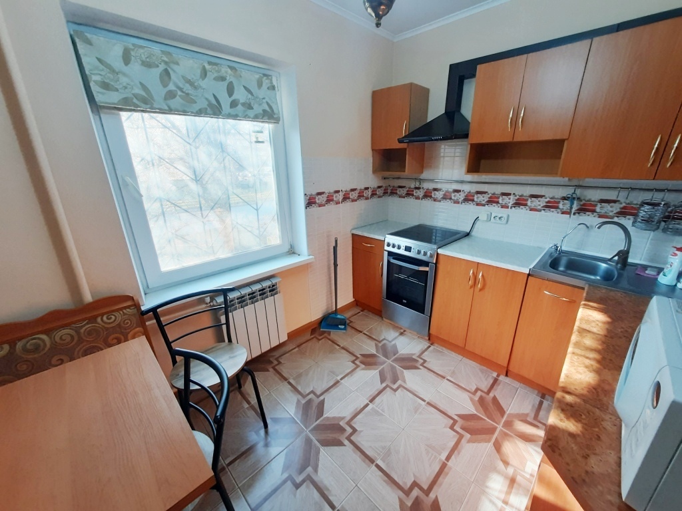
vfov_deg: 89.9
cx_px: 341
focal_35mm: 13
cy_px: 256
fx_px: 256
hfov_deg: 106.2
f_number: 2.2
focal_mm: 1.42
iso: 80
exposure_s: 1/50
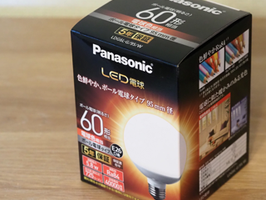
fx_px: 1153
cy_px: 108
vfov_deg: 9.9
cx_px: 158
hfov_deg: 13.2
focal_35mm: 150
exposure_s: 1/160
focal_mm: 60
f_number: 4
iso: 5000
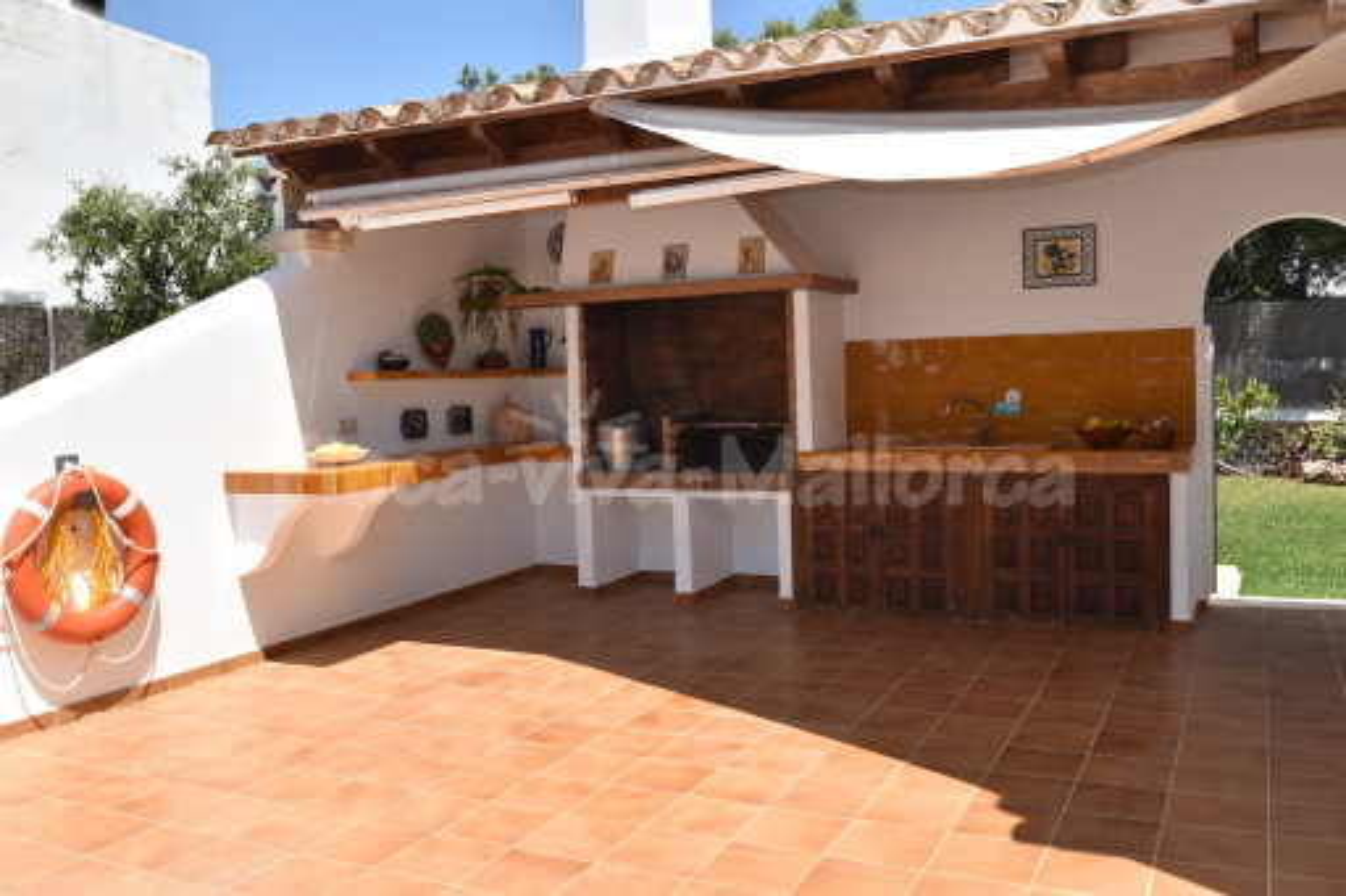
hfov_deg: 59.5
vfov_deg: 41.7
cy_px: 448
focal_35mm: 32
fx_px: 1177
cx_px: 673
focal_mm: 21
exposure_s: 1/200
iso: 100
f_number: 9
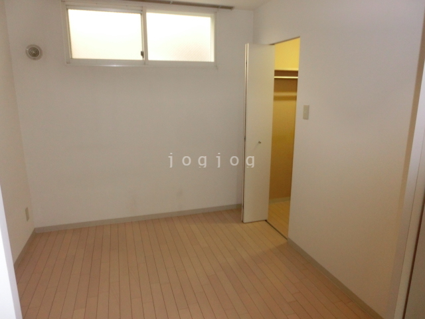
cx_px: 212
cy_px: 160
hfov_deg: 71.6
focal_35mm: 24
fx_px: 295
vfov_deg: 56.8
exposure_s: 1/50
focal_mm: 4.24
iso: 400
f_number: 3
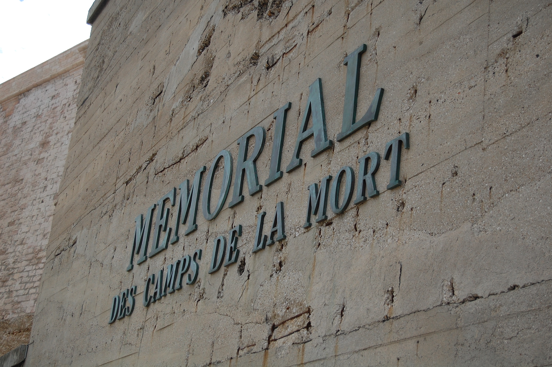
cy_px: 184
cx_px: 276
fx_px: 919
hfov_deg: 33.4
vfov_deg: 22.6
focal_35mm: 60
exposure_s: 1/1000
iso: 320
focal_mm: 40
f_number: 5
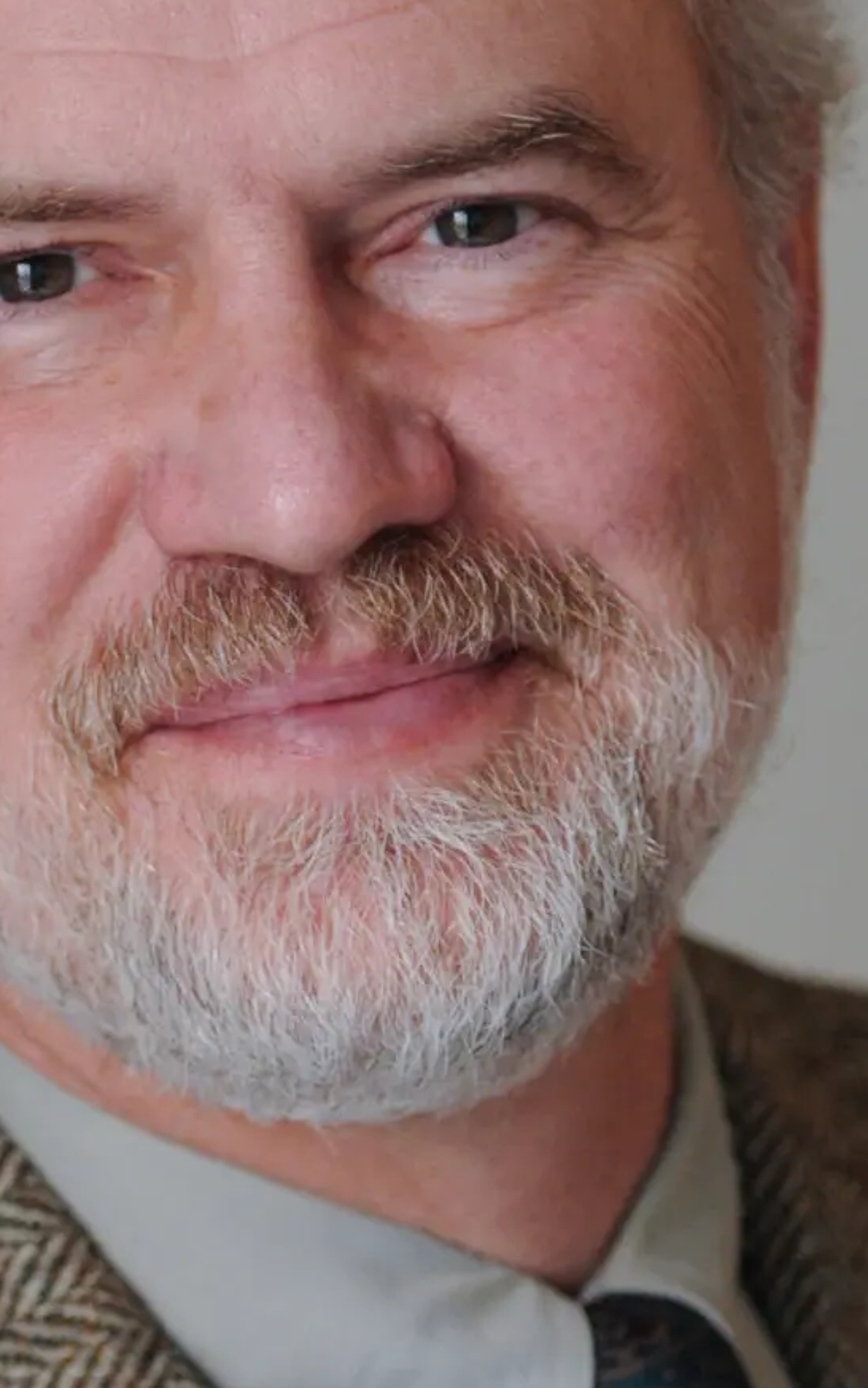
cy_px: 793
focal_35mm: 337
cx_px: 113
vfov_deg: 6.2
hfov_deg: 3.9
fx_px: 12749
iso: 640
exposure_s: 1/50
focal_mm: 80
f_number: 2.8
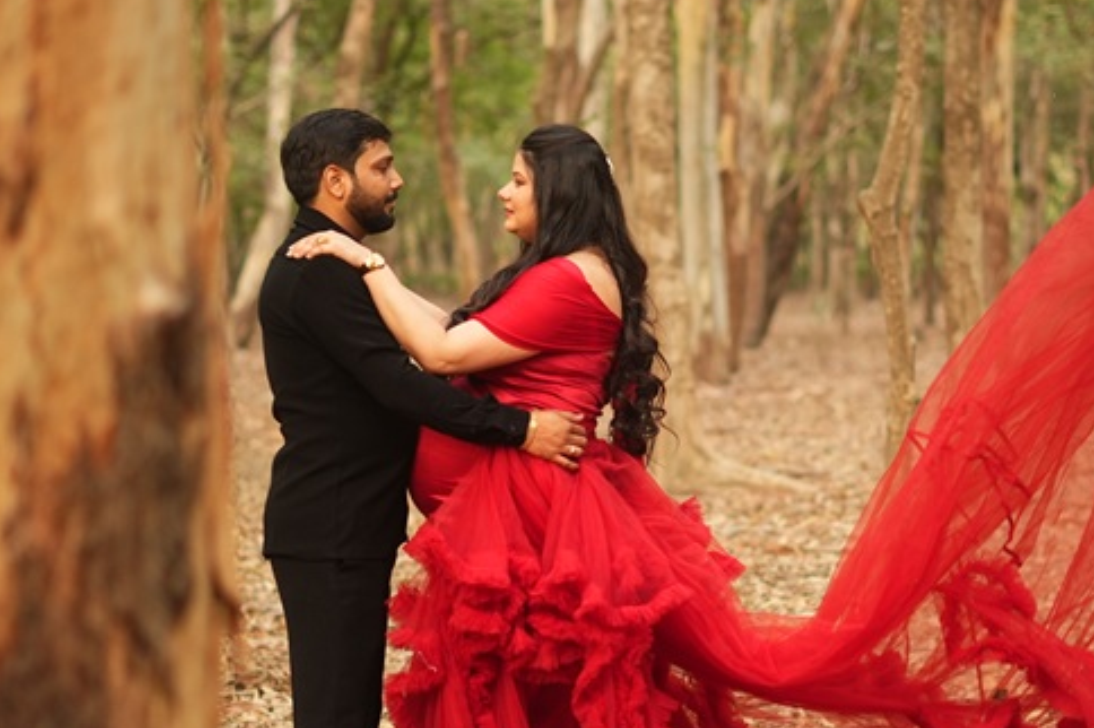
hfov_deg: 19.1
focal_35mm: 107
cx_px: 654
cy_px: 411
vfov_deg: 12.8
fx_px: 3249
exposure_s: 1/320
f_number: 1.8
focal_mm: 50
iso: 400
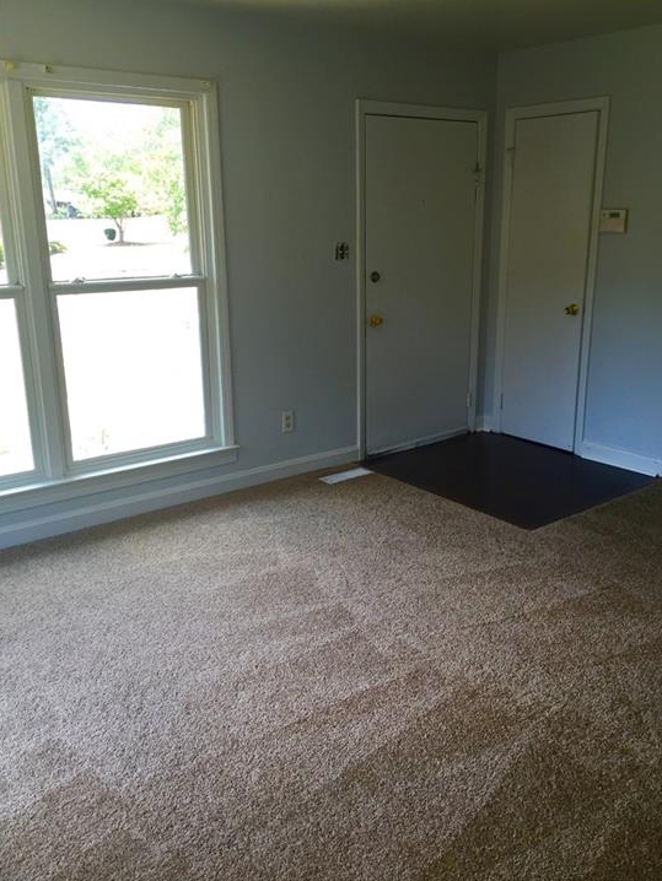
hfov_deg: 45.5
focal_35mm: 31
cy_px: 436
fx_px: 790
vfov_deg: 58.3
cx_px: 348
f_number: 2.2
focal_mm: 4.15
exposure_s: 1/120
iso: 50
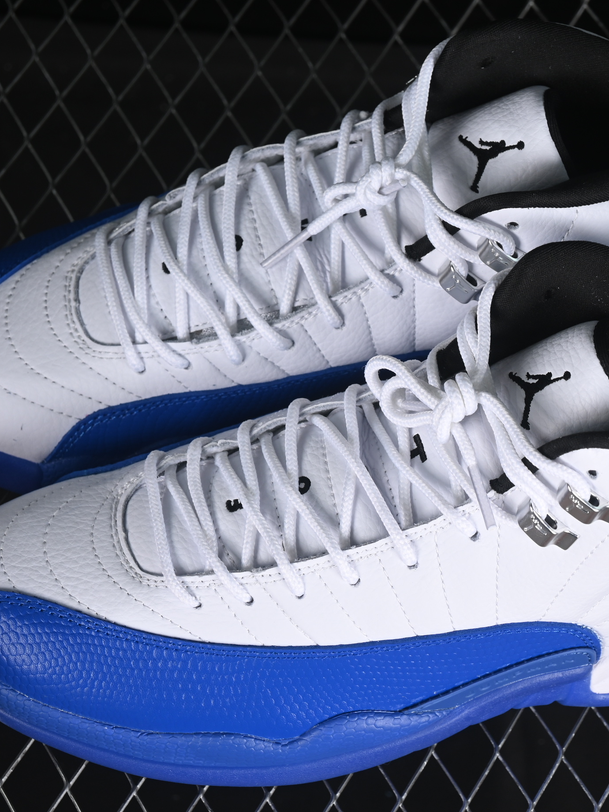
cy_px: 405
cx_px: 368
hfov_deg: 13.6
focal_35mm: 109
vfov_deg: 18.0
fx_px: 2557
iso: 160
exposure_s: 1/80
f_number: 7.1
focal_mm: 50
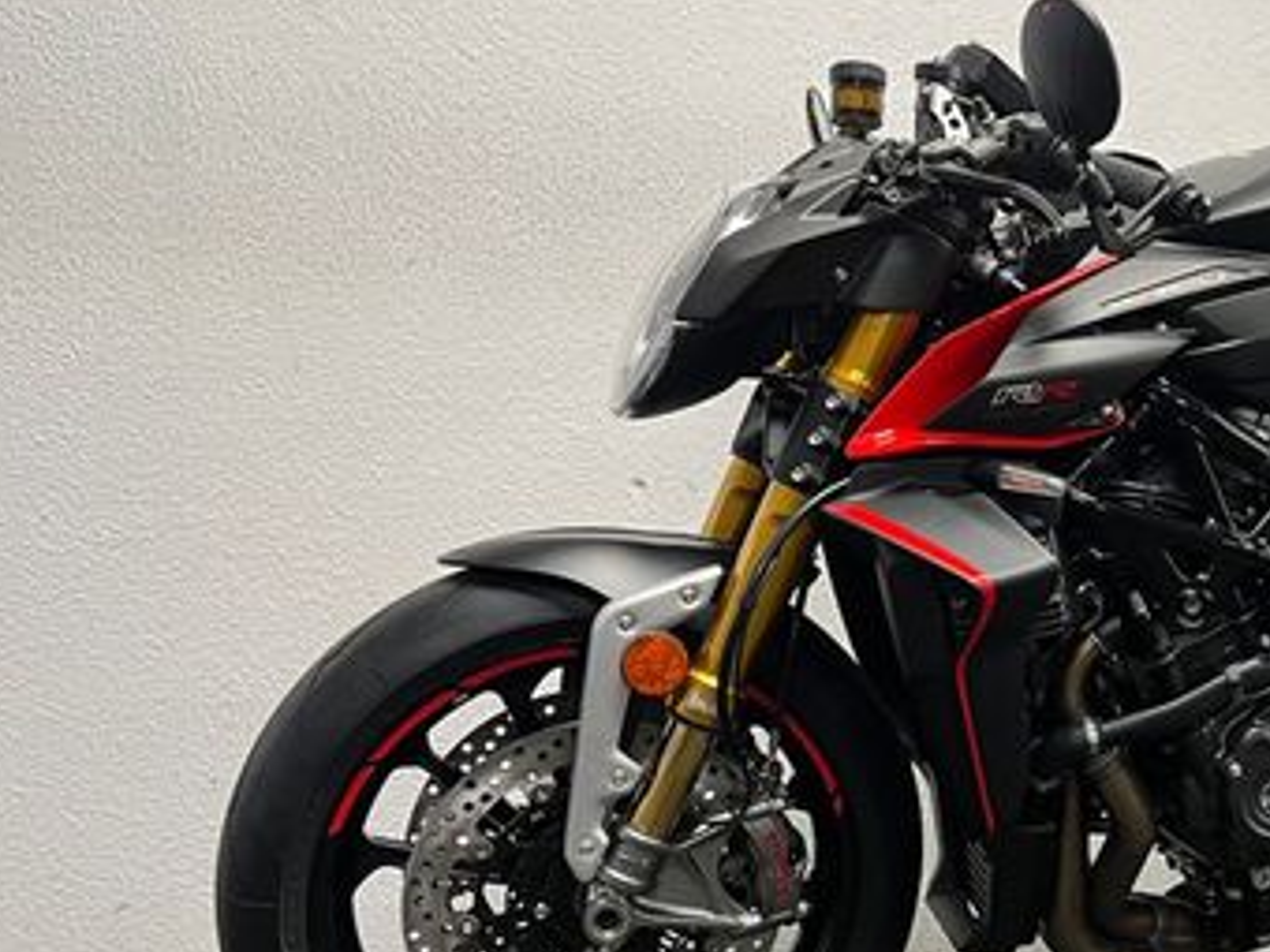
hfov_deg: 36.3
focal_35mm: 49
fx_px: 1798
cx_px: 1165
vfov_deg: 29.5
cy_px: 609
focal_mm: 5.1
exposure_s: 1/50
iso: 100
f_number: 1.6
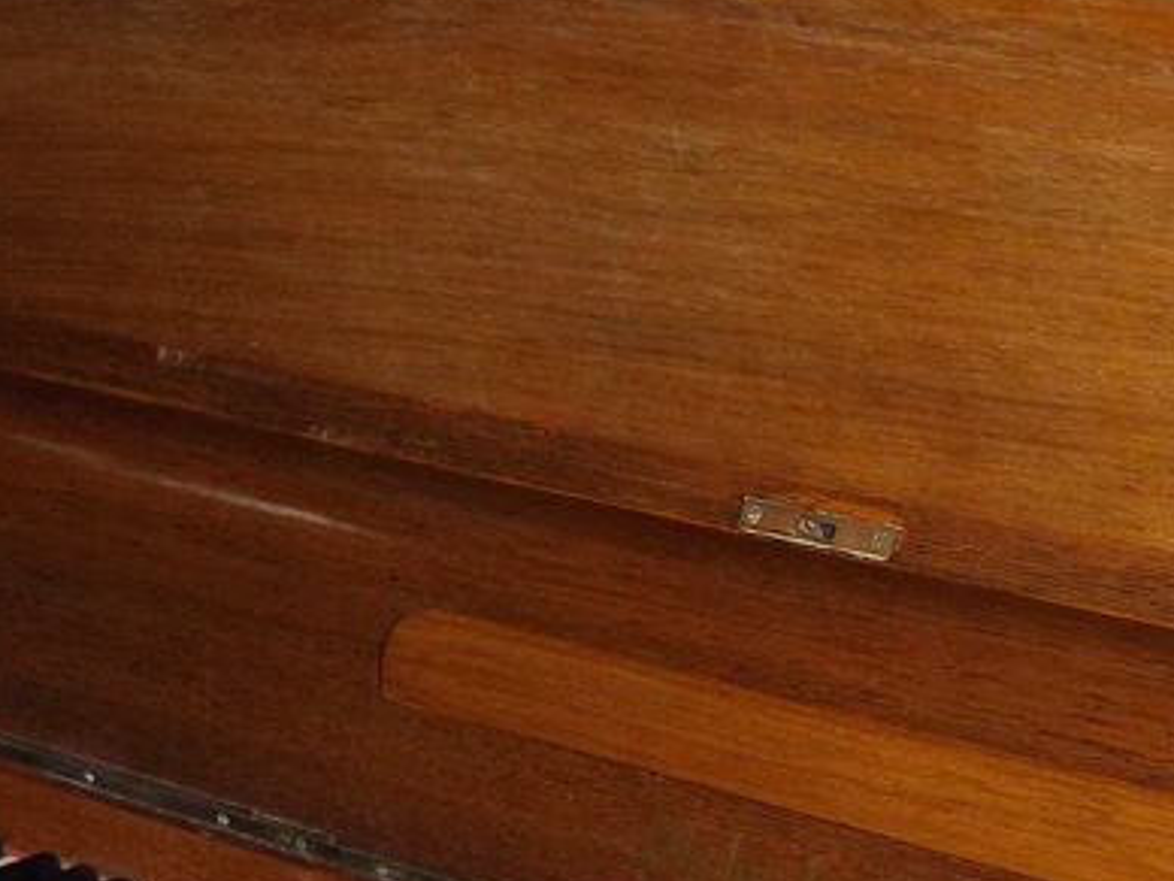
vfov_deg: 14.8
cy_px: 872
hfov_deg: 19.4
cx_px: 1186
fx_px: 3324
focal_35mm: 98
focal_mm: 6.8
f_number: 3.3
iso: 236
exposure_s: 1/50
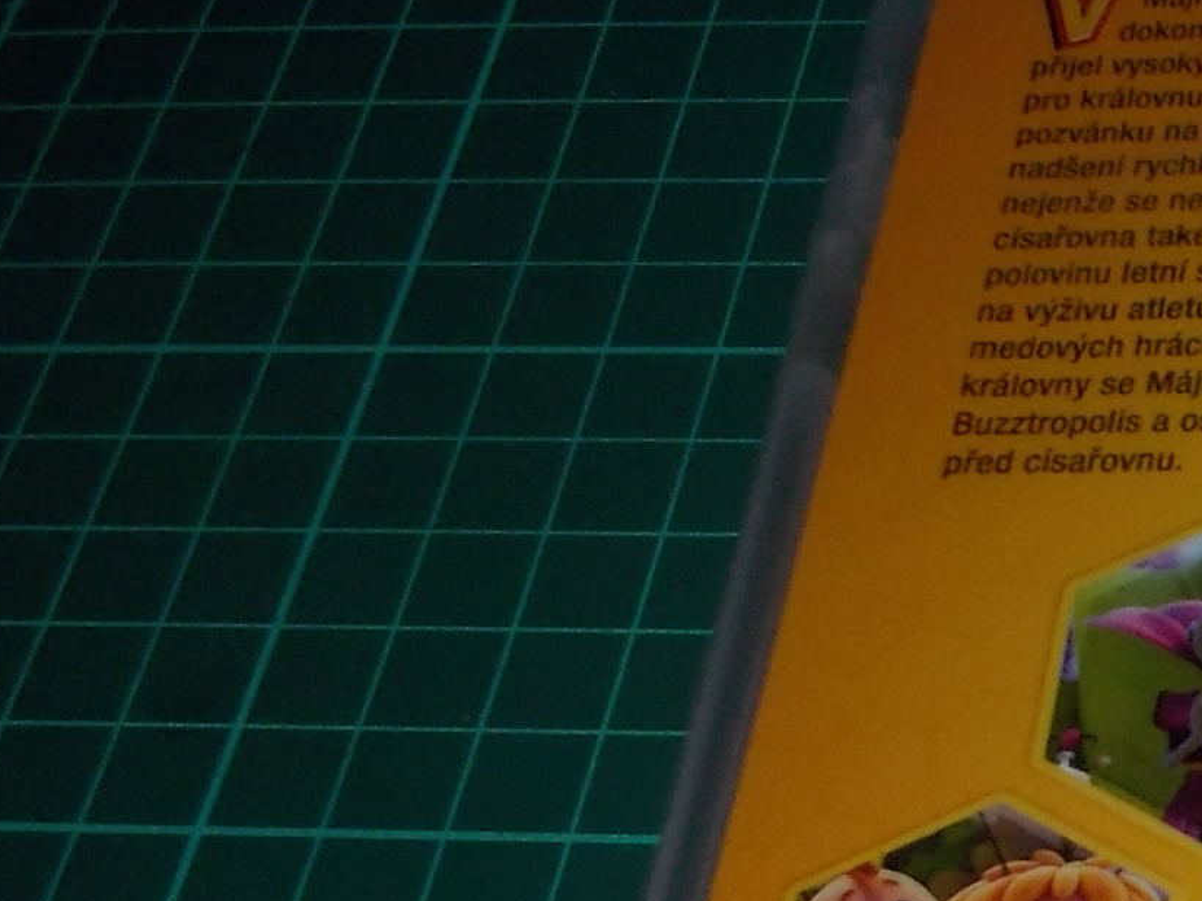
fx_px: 2778
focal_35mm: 80
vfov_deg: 17.8
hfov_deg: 21.6
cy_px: 971
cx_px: 1647
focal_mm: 4.1
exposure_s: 1/30
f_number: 3.3
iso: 200
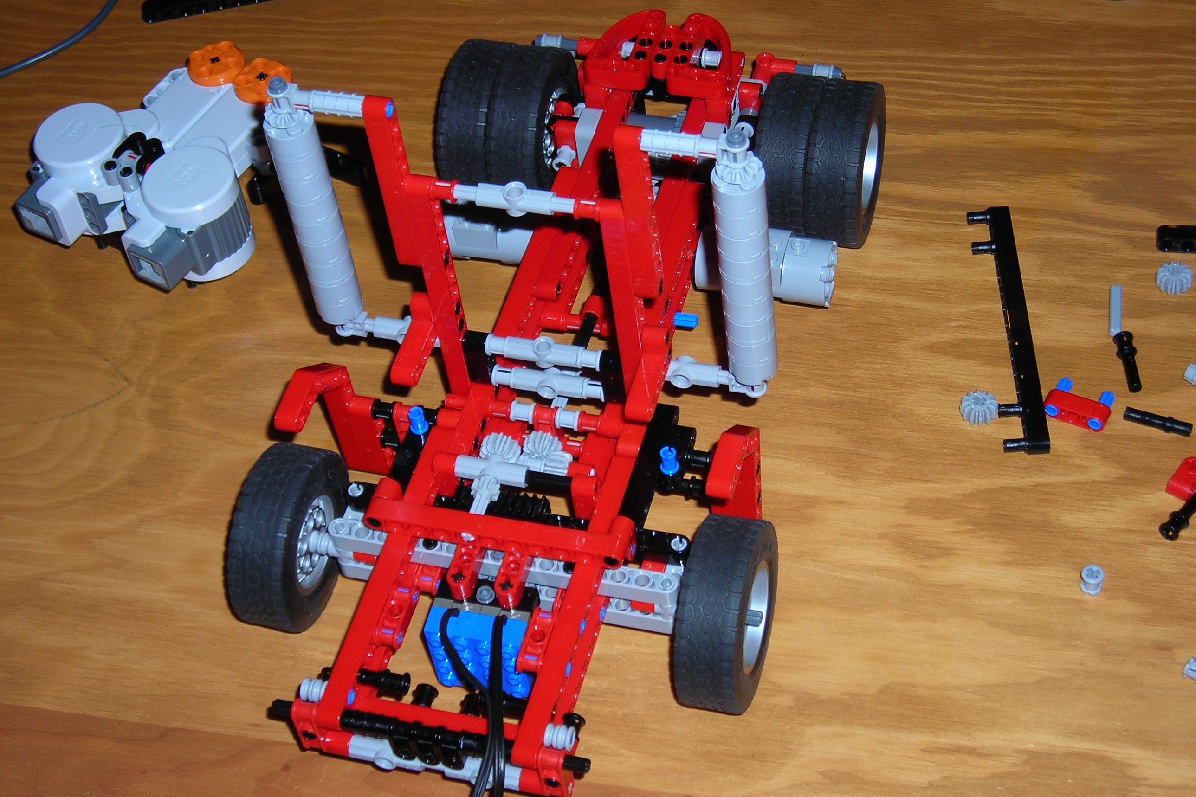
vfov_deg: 20.0
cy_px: 438
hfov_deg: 29.7
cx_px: 596
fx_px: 2259
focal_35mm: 68
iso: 50
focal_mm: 10.8
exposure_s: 1/60.1
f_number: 3.9
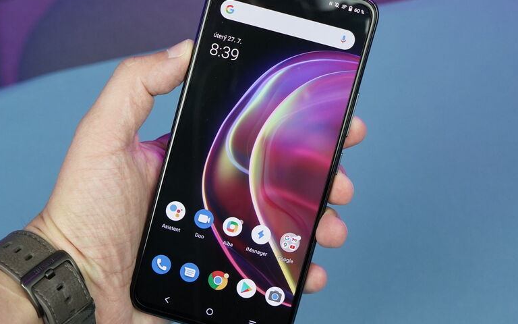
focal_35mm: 51
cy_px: 151
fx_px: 720
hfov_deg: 39.6
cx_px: 244
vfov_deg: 25.3
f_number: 6.3
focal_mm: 40
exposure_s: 1/200
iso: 2000
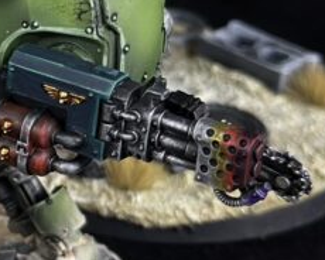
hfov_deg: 8.8
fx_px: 2010
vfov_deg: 7.4
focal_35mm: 209
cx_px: -287
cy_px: 41
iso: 64
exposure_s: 1/50
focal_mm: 6.86
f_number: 1.78
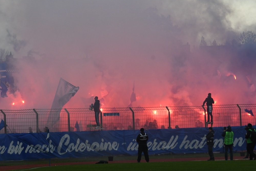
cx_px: 103
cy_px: 89
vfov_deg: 5.1
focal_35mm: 267
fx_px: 1898
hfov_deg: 7.7
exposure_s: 1/1250
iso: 640
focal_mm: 140
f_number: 8
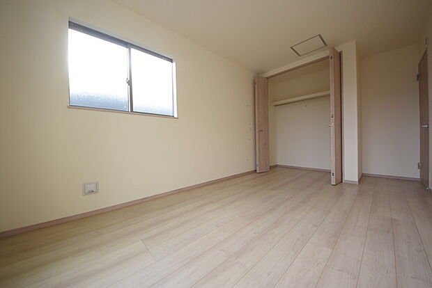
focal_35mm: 12
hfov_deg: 112.6
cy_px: 144
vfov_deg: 90.1
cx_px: 216
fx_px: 144
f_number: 4.5
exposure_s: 1/80
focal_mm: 8
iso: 400
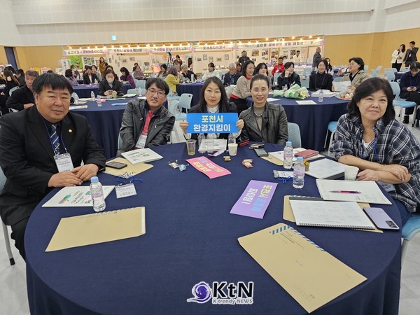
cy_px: 158
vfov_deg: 58.9
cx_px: 210
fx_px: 279
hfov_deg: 73.9
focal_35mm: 23
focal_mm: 6.3
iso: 400
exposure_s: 1/120
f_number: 1.7
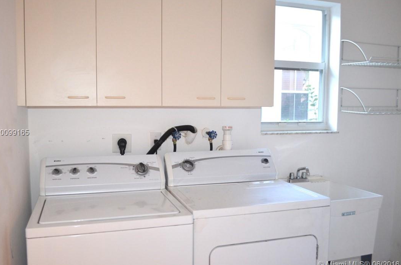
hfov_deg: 60.4
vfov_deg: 42.1
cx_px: 197
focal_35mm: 31
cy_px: 133
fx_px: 344
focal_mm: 20
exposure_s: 1/60
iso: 1100
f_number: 3.8
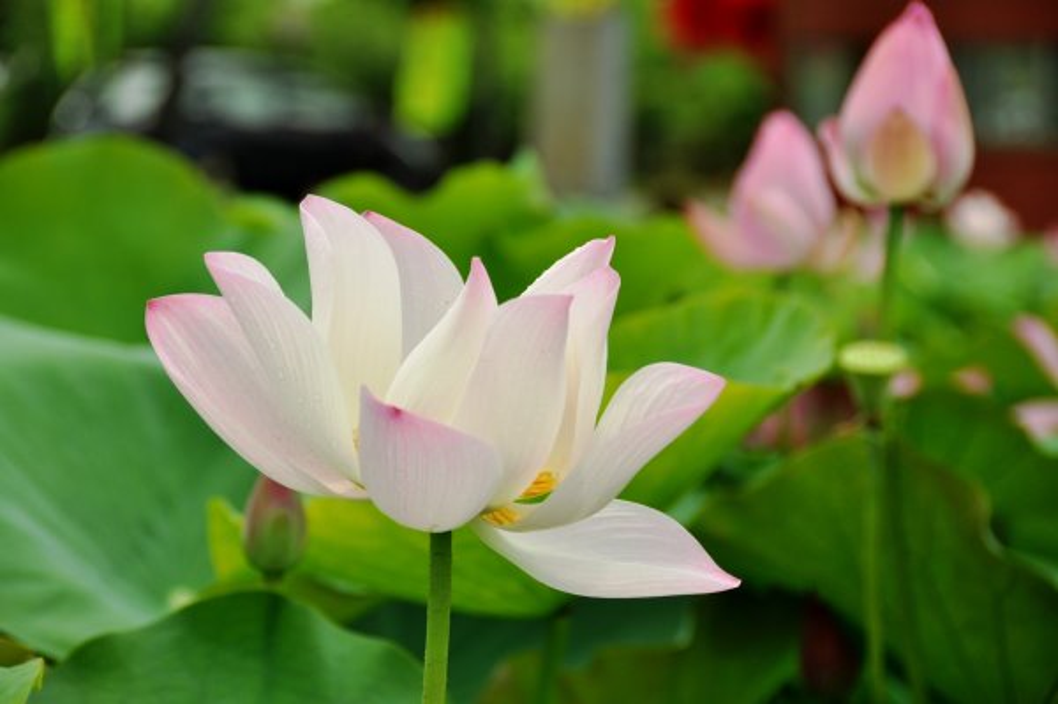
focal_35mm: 168
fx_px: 4933
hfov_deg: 12.2
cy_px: 352
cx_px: 529
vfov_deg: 8.2
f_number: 8
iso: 400
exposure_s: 1/1600
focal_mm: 112
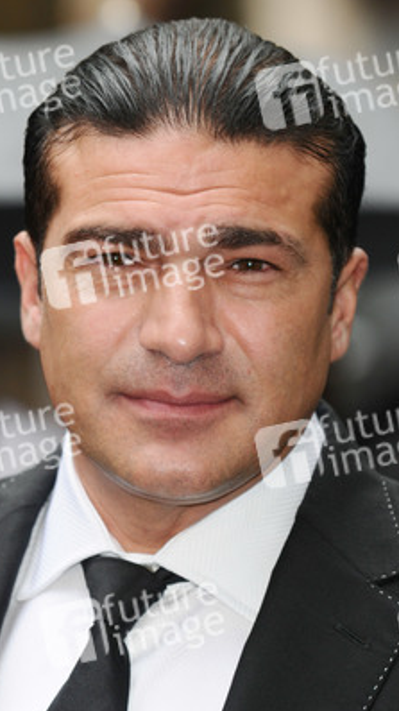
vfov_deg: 8.8
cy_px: 356
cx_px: 185
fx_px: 4623
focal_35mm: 246
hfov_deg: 4.9
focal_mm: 155
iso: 320
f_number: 4
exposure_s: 1/200
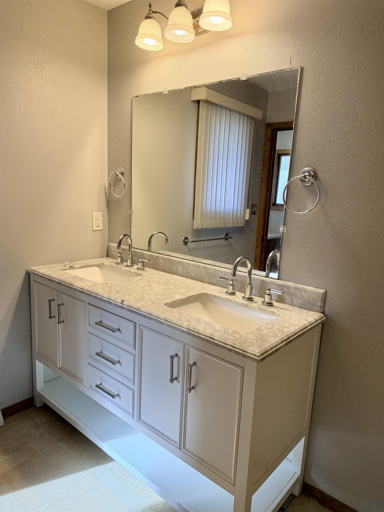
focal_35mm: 24
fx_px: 355
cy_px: 256
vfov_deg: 71.6
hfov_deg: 56.8
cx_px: 192
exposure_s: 1/209
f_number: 1.78
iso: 200
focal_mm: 6.76
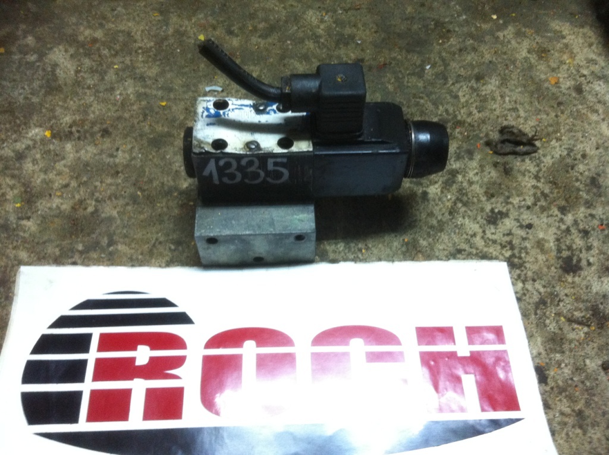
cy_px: 228
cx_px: 304
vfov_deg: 40.6
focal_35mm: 35
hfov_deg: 52.7
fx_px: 615
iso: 320
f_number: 2.8
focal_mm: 3.85
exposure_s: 1/15
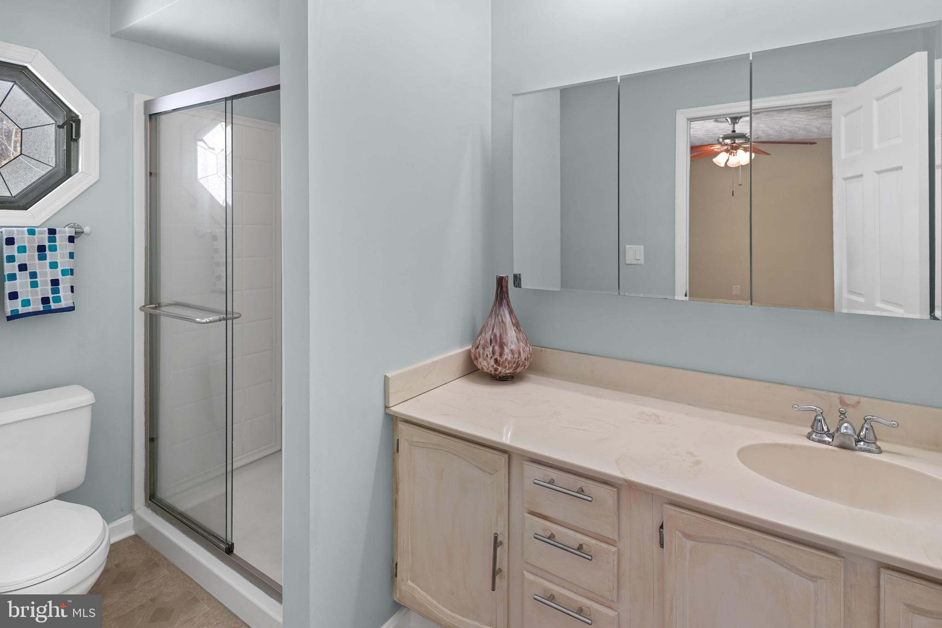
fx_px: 445
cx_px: 471
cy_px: 314
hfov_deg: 93.3
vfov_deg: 70.4
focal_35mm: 17
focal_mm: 17
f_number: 3.2
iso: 500
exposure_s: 1/40
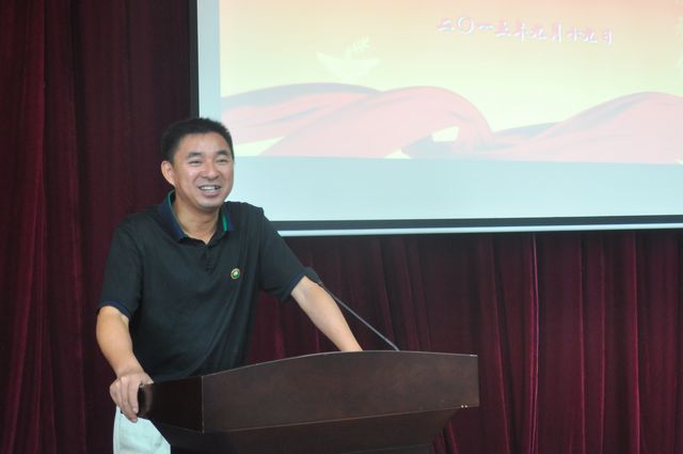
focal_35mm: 38
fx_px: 711
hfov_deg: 51.3
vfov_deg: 35.4
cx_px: 342
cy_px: 227
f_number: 4.5
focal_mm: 25
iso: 640
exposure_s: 1/20
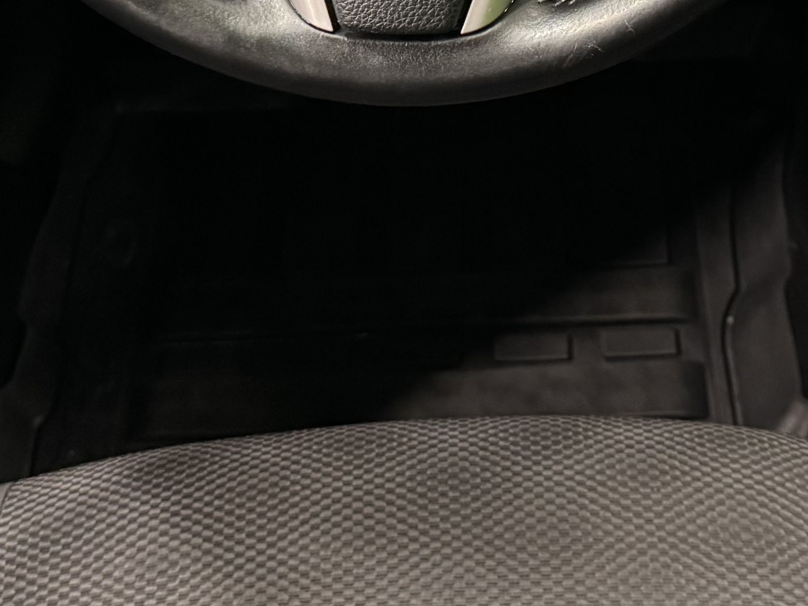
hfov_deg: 25.5
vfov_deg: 18.1
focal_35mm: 76
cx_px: 559
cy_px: -178
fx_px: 1774
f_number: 1.78
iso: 640
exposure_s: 1/33
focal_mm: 6.76
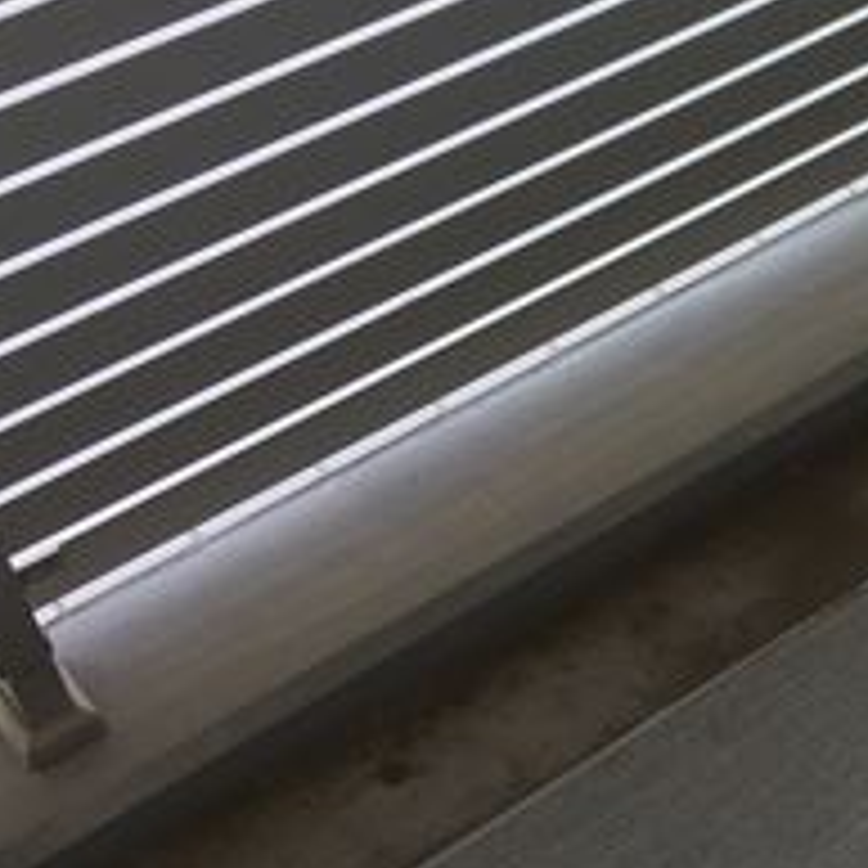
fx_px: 2411
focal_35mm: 85
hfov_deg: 17.9
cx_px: 1354
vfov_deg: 20.4
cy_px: 382
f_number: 2.2
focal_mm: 4.15
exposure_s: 1/183
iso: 32
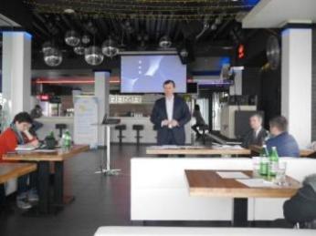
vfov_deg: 35.9
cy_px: 118
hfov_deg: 46.8
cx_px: 158
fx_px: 365
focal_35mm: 40
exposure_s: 1/250
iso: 1600
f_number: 2.8
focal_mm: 20
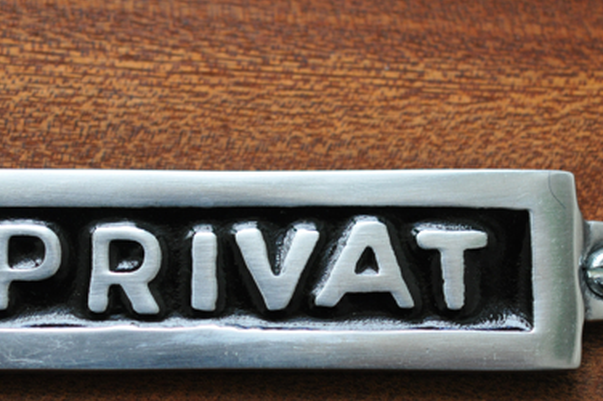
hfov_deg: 13.4
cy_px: 240
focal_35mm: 153
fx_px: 2560
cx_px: 215
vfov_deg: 9.0
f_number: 3
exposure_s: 1/500
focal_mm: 60
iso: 900
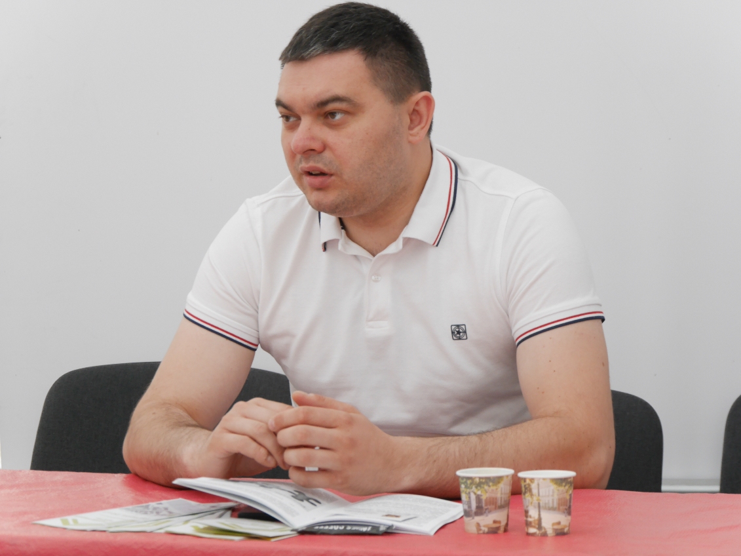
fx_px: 2354
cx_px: 370
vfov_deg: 13.5
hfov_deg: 17.9
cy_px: 278
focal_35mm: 110
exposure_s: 1/125
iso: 640
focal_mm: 55
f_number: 5.1
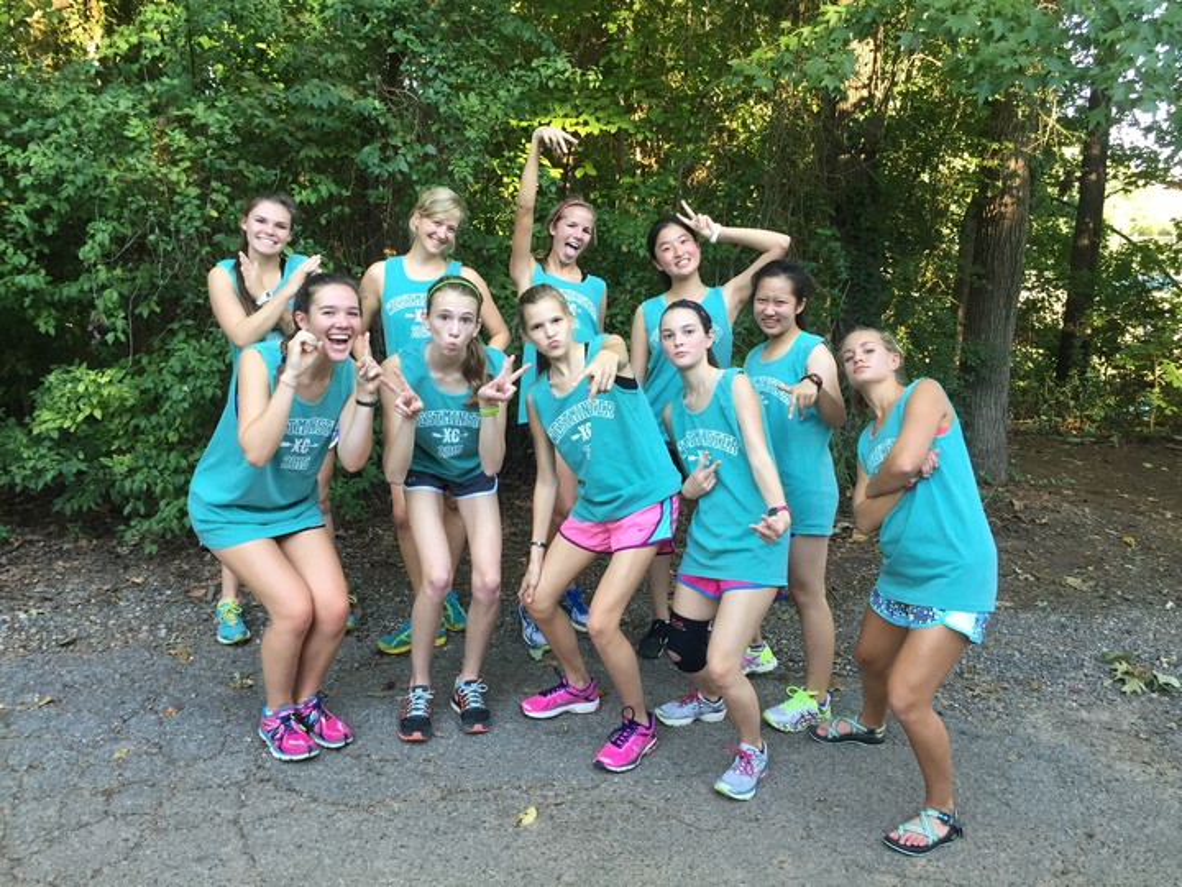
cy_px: 444
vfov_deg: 48.2
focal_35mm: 29
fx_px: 990
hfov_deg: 61.7
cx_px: 591
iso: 32
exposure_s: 1/40
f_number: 2.2
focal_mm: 4.15
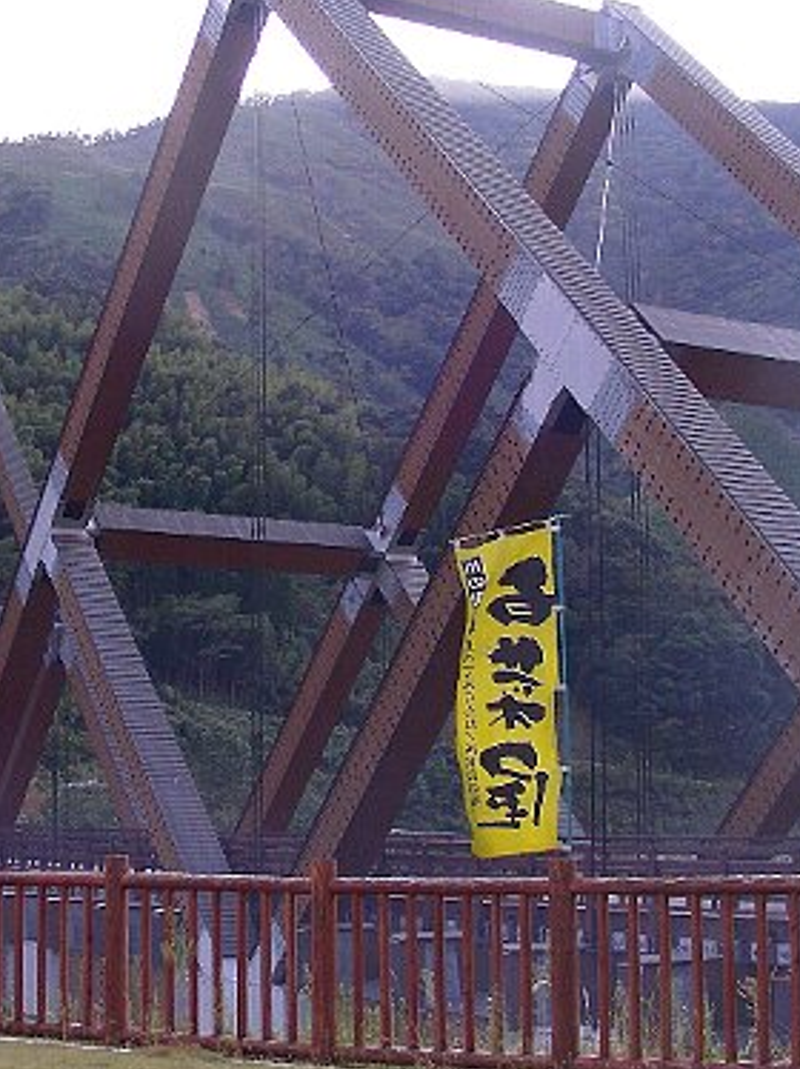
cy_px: 500
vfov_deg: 31.7
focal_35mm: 61
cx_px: 323
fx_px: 1882
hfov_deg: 24.0
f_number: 4
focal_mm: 6.3
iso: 50
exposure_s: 1/107
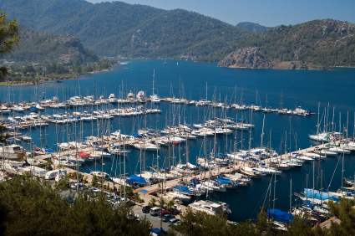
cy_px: 118
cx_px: 178
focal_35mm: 48
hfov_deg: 41.2
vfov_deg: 28.0
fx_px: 473
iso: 200
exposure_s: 1/400
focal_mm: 32
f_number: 5
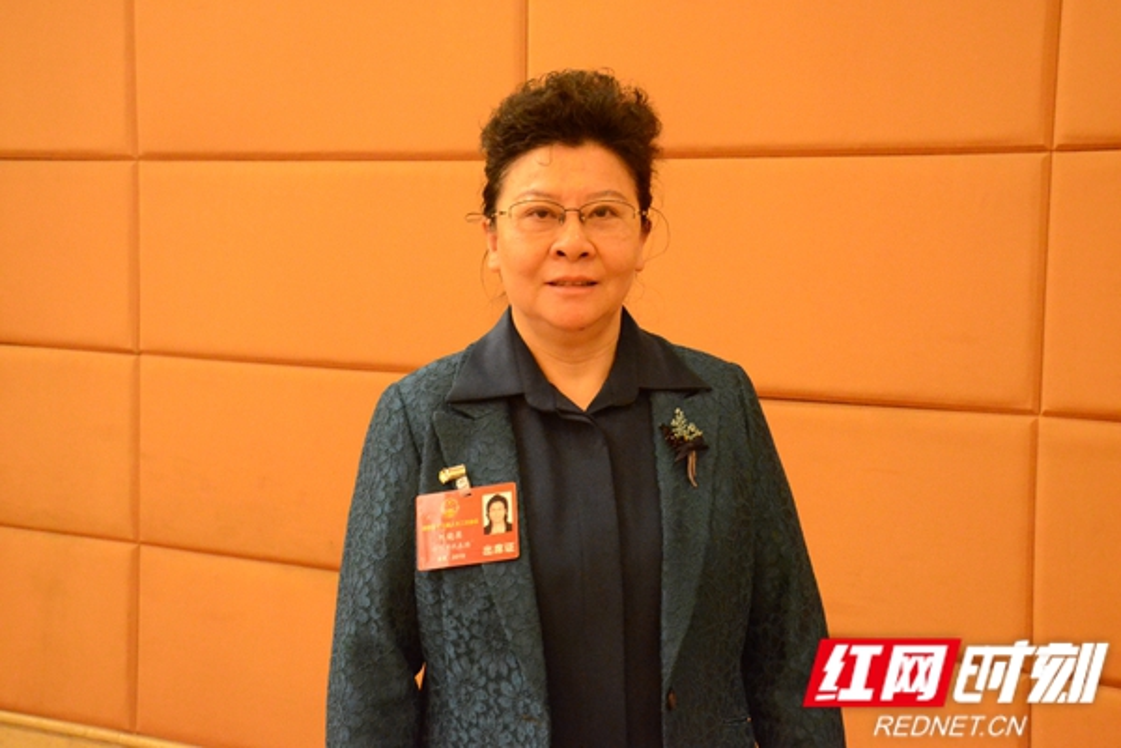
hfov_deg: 35.1
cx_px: 560
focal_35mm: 57
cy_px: 374
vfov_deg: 23.8
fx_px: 1775
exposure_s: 1/25
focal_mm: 38
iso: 6400
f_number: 5.6
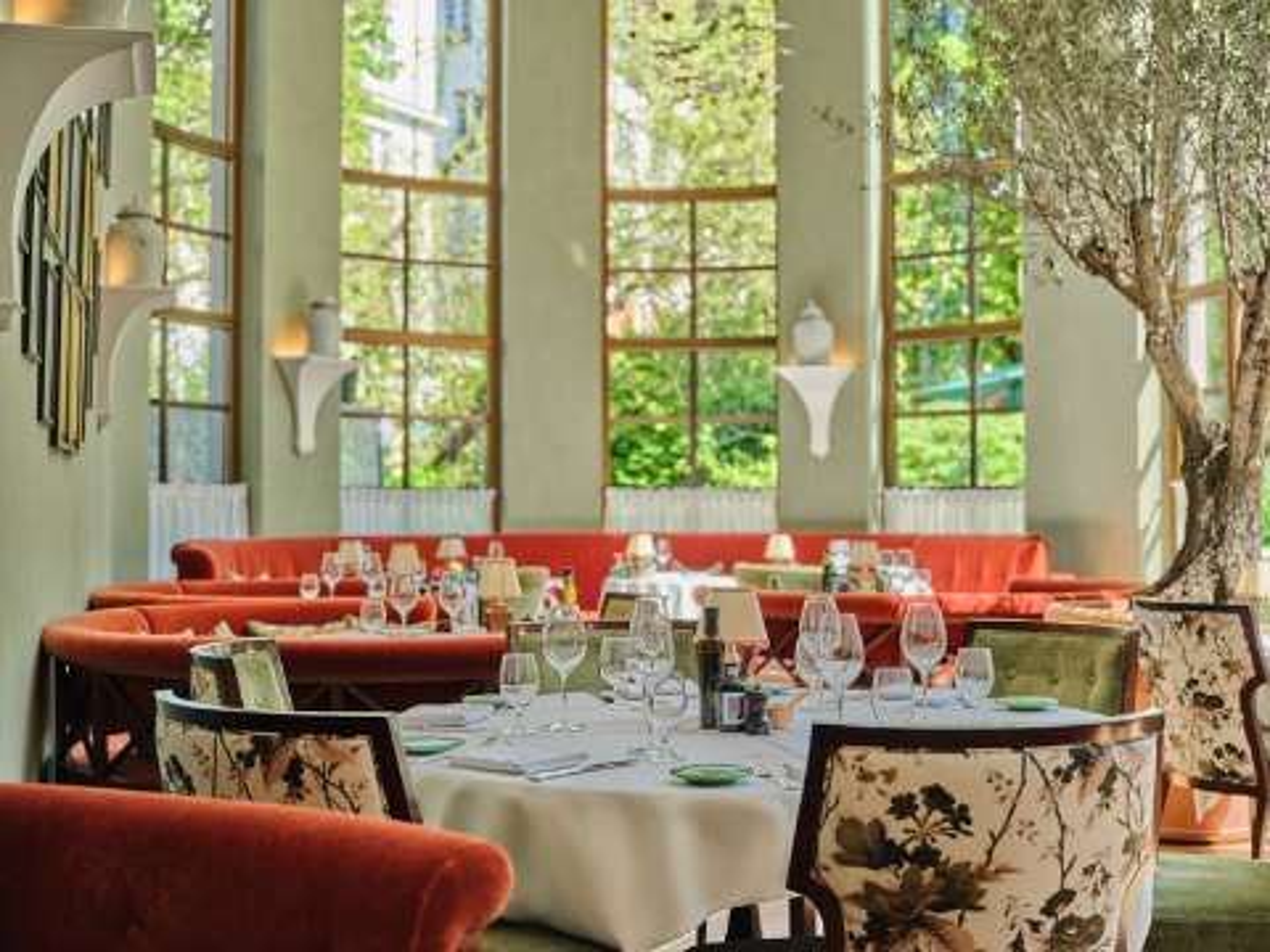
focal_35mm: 47
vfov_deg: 30.9
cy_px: 476
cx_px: 635
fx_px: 1724
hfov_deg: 40.4
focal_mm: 59.8
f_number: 4
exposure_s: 1/125
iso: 320
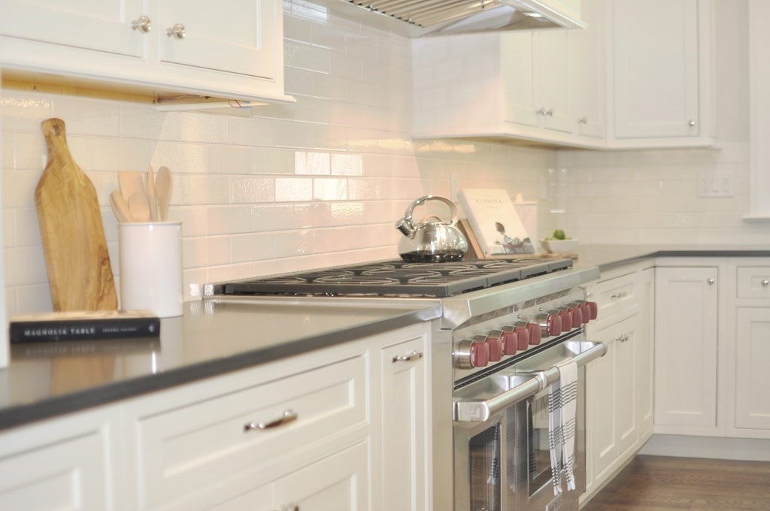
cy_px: 256
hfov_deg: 37.9
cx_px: 385
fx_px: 1121
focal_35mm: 52
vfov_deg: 25.7
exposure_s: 1/60
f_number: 2
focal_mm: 35
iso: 100
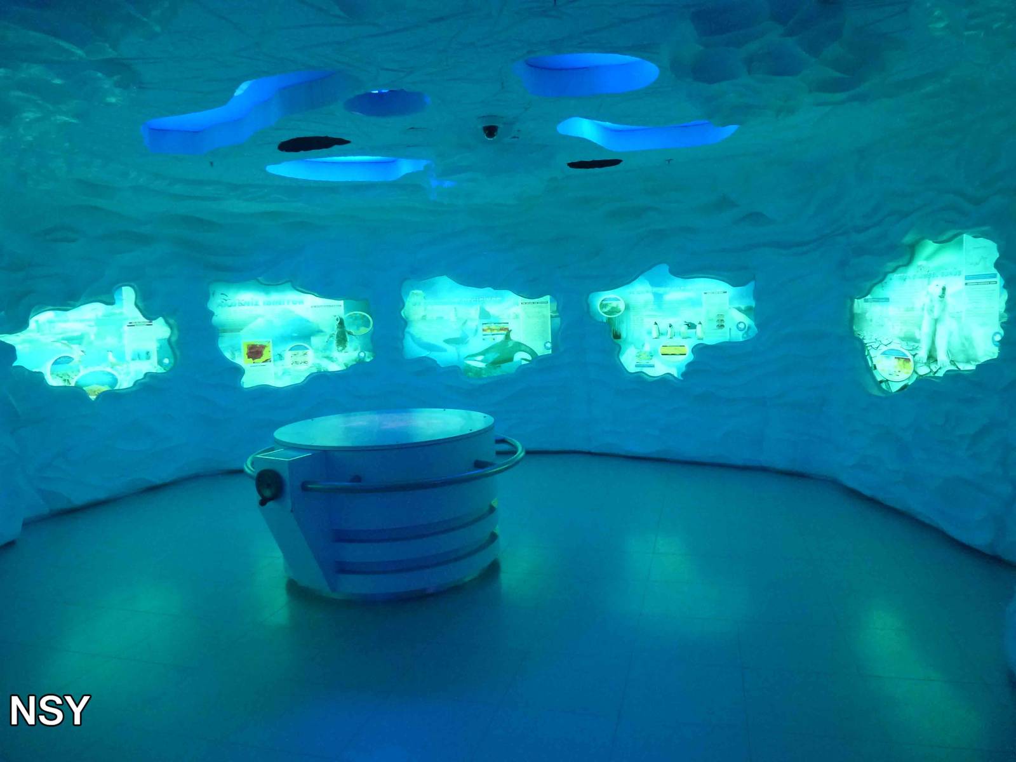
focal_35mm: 24
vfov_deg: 56.8
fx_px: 704
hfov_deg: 71.6
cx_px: 508
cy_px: 381
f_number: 3.3
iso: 400
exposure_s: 1/40
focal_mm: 4.3
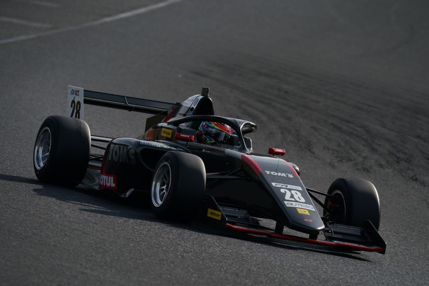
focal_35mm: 459
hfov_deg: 4.5
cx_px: 214
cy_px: 143
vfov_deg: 3.0
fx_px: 5469
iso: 200
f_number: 8
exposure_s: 1/800
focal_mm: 459
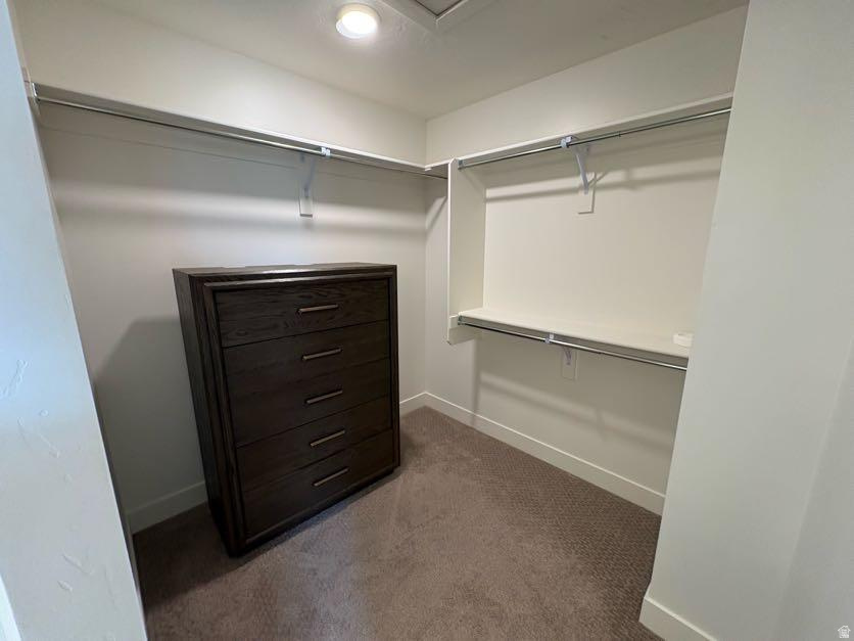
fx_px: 345
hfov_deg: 102.1
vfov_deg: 85.7
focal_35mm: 14
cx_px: 427
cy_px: 320
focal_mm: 2.22
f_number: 2.2
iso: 200
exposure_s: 1/60
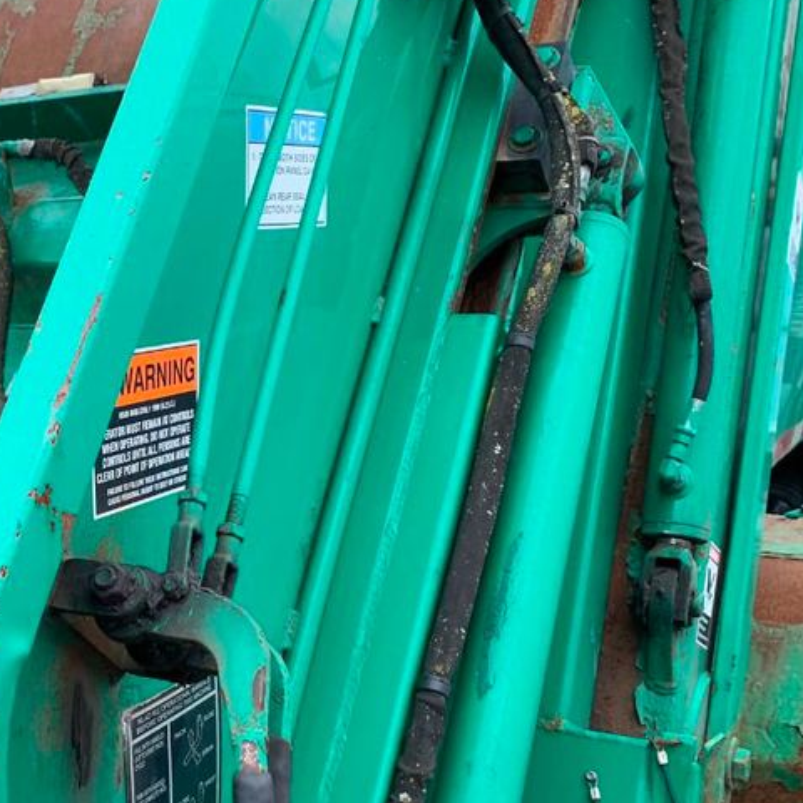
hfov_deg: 32.0
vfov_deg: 34.6
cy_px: 483
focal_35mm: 49
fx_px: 1286
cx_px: 2
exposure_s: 1/337
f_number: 1.8
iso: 25
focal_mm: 4.25
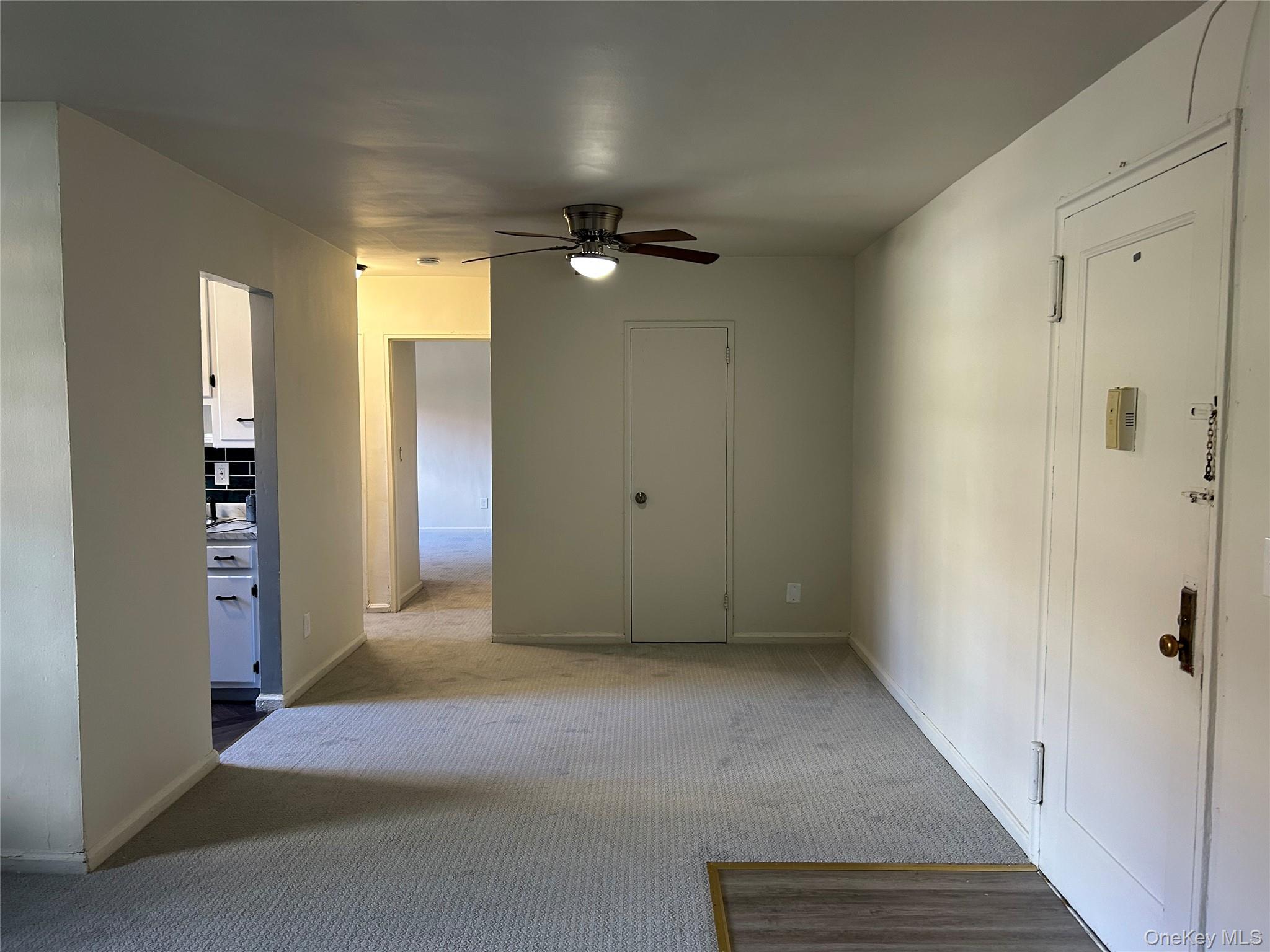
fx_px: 954
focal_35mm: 26
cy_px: 476
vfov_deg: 53.1
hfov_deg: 67.3
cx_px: 635
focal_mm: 5.7
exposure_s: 1/60
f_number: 1.5
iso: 125
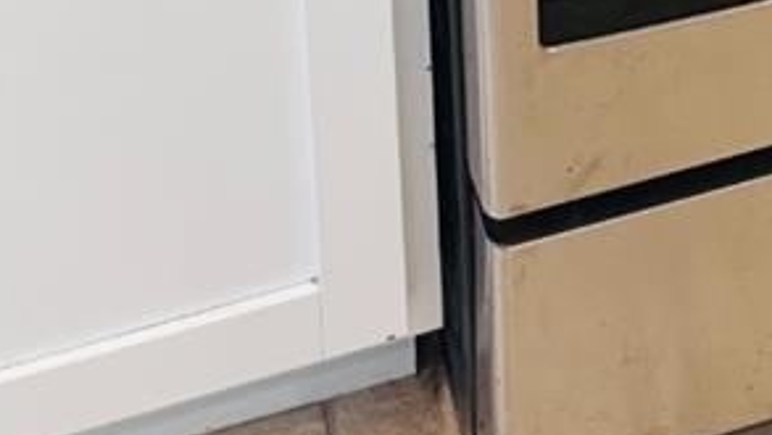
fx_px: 2744
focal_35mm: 134
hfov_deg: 15.6
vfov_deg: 6.6
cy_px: -1451
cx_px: 866
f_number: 1.78
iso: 160
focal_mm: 6.76
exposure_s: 1/120
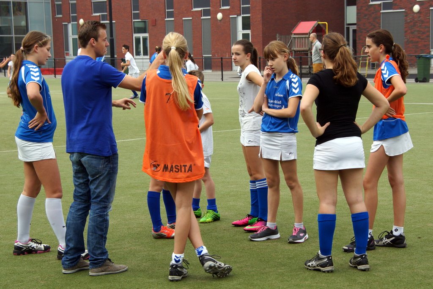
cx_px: 216
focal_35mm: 75
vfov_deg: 18.2
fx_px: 902
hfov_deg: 27.0
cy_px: 144
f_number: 7.1
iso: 400
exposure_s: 1/800
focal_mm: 50
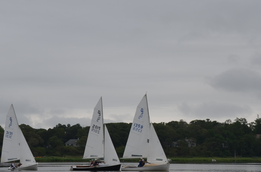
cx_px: 158
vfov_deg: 13.6
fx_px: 723
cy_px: 61
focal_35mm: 100
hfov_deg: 20.4
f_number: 8
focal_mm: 32
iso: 100
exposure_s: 1/250
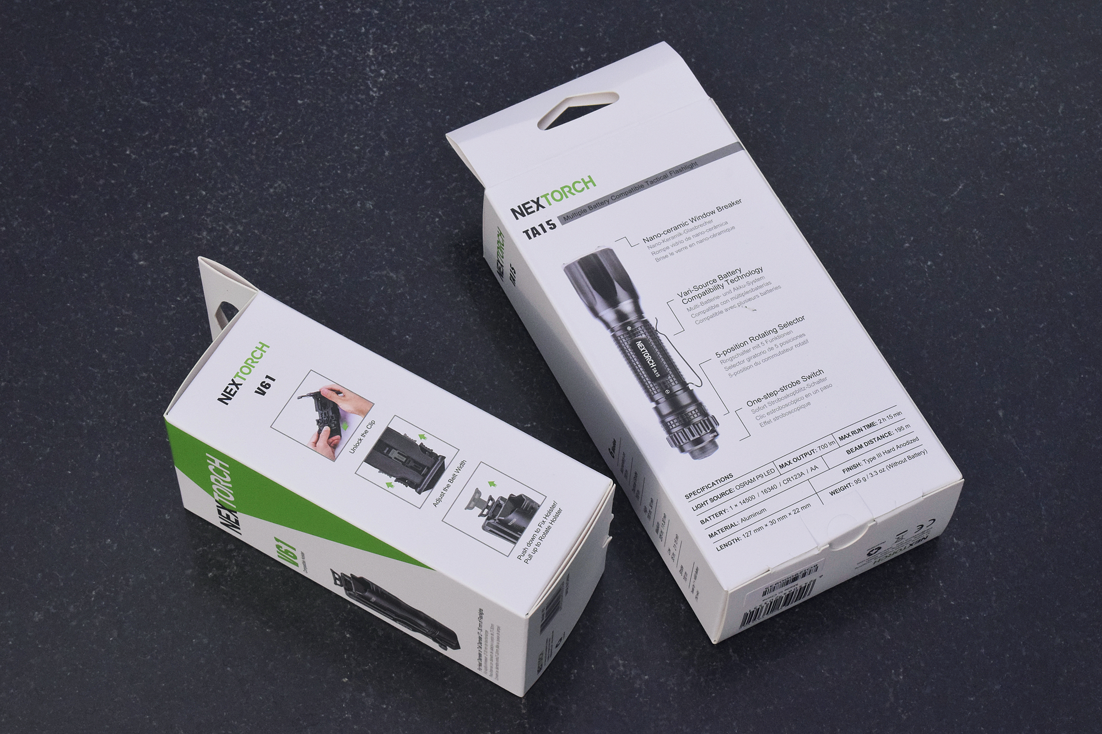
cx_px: 551
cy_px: 367
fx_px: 2525
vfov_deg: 16.6
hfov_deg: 24.6
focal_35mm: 82
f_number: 18
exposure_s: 1/1250
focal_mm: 55
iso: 3200
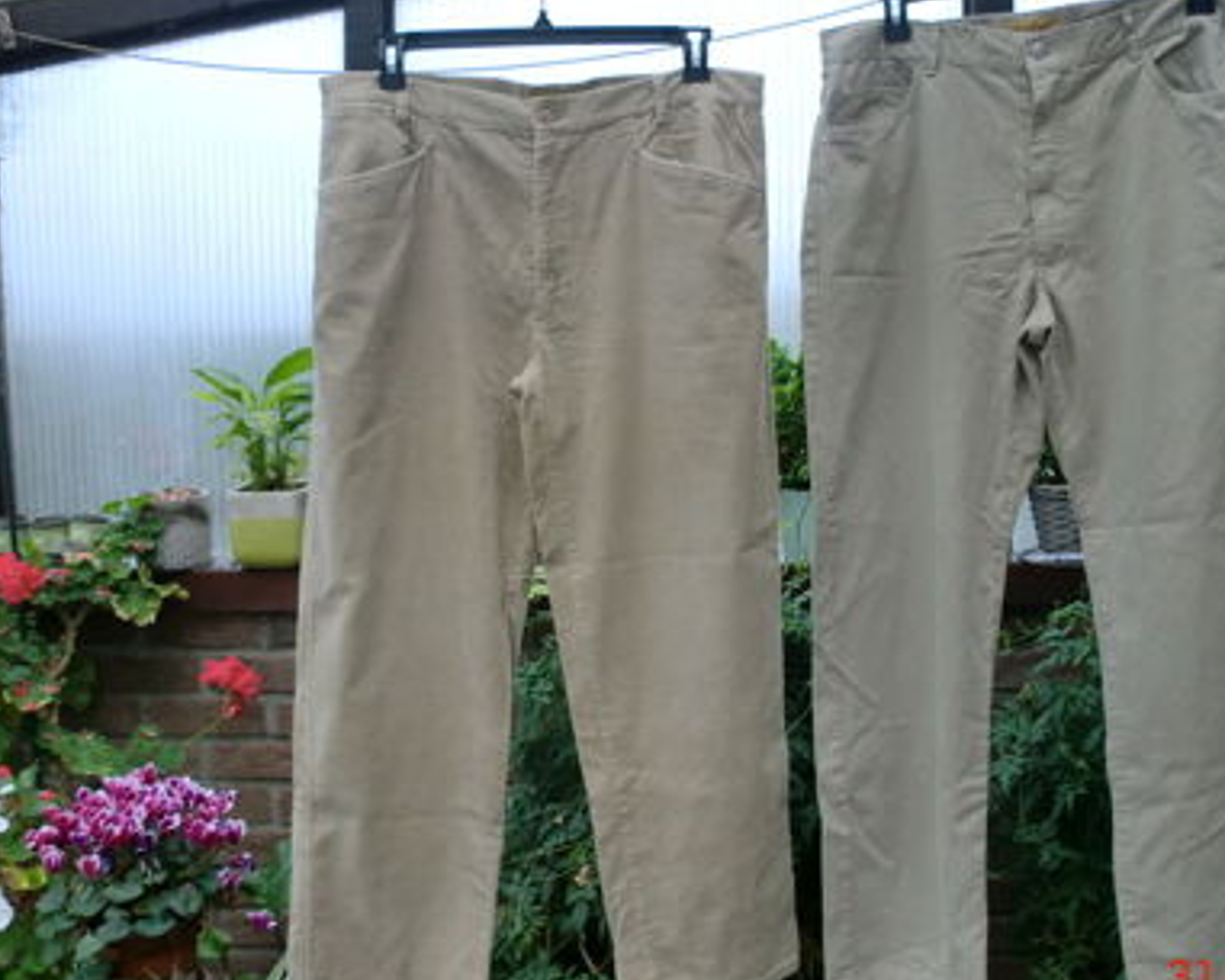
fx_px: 1559
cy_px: 514
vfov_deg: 34.9
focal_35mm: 43
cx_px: 756
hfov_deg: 42.6
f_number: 3.1
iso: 64
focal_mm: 6.3
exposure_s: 1/80
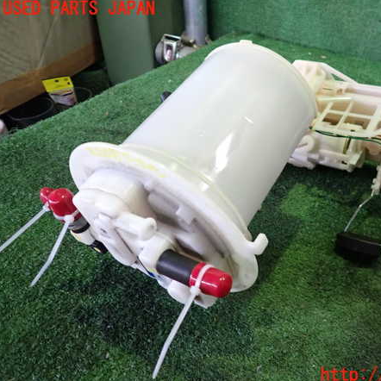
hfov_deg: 52.9
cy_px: 192
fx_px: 374
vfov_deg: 54.0
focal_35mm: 30
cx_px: 257
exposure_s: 1/30
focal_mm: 4.5
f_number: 2
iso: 250
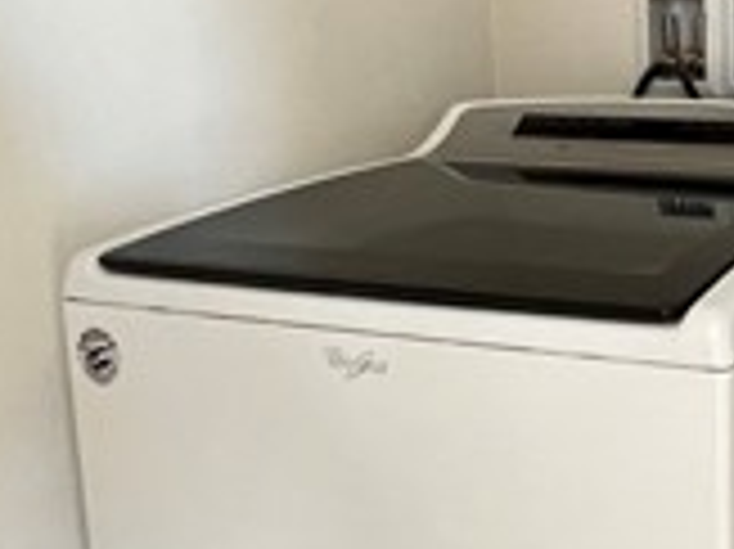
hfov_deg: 32.4
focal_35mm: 51
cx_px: 833
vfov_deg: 28.4
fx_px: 1081
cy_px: 202
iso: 1000
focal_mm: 1.57
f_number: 1.8
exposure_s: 1/52
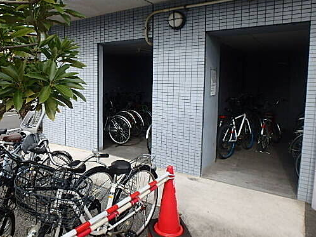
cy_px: 107
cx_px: 115
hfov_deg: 64.3
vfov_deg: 51.2
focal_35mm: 27
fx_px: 246
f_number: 3.5
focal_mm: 3.7
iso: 125
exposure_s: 1/250
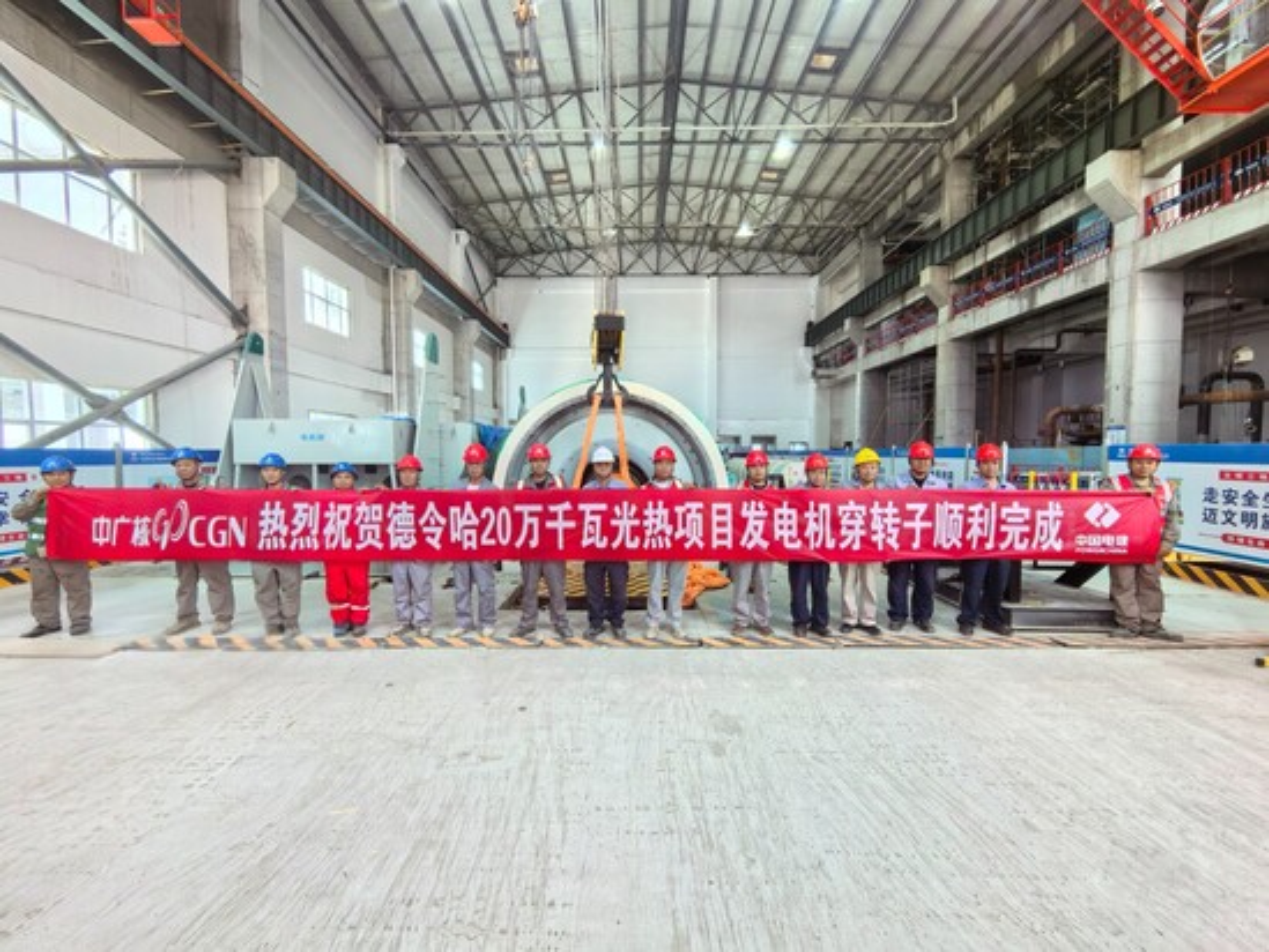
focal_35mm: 13
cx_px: 634
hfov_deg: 106.2
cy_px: 476
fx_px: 477
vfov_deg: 89.9
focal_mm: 1.95
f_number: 2.2
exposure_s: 1/99.4
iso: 160
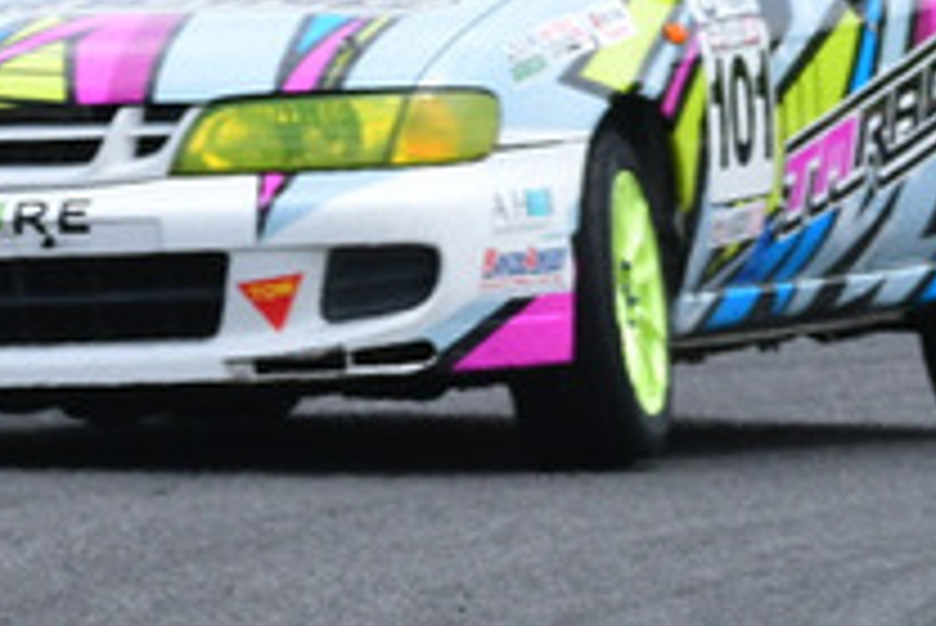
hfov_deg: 1.4
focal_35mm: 1440
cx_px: -842
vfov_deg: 1.0
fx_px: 37465
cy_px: 9
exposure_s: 1/640
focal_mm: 250
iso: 640
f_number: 11
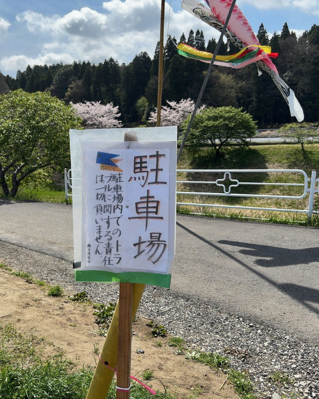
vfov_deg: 52.8
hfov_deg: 43.0
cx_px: 120
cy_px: 199
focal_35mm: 34
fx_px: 401
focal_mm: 5.96
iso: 50
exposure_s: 1/3205
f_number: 1.6
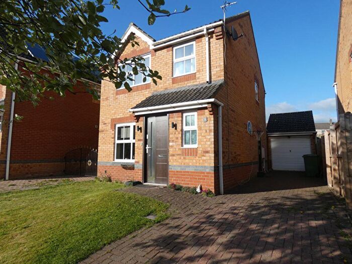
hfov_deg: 81.7
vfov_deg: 66.0
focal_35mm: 20
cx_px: 176
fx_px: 203
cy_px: 132
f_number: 3.2
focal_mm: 3.6
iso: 80
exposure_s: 1/1000
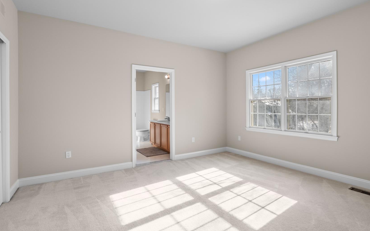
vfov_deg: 62.2
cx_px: 206
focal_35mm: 19
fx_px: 192
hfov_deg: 87.6
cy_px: 114
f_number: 7.1
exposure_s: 1/8
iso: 640
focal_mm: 10
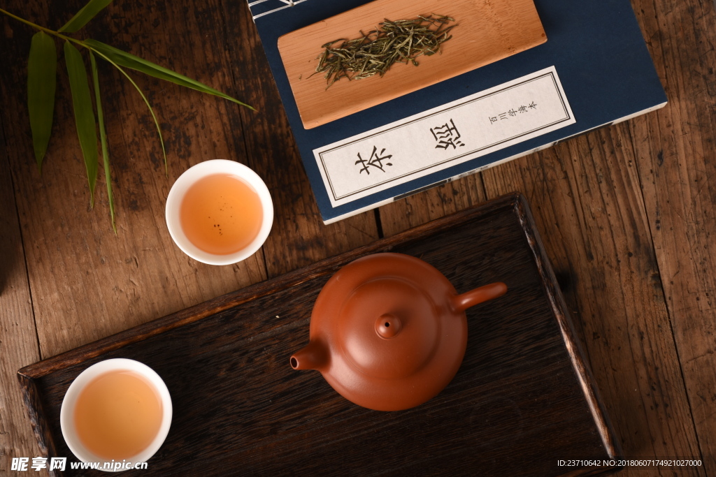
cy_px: 238
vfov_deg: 18.2
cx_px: 358
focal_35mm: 75
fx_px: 1492
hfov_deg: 27.0
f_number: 5
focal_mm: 50
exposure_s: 1/250
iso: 100
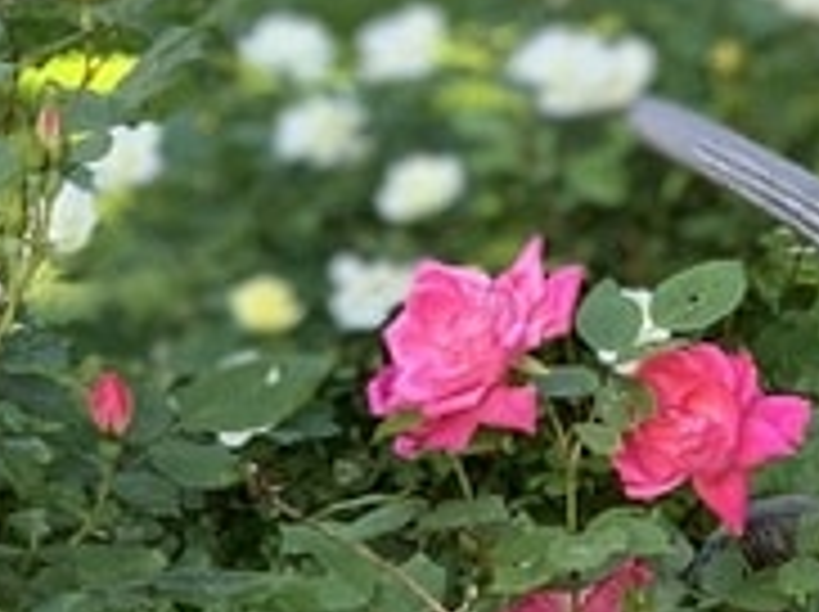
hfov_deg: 6.8
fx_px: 6923
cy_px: 279
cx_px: 513
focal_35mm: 293
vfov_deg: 5.1
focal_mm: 6
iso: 80
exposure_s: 1/122
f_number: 2.4
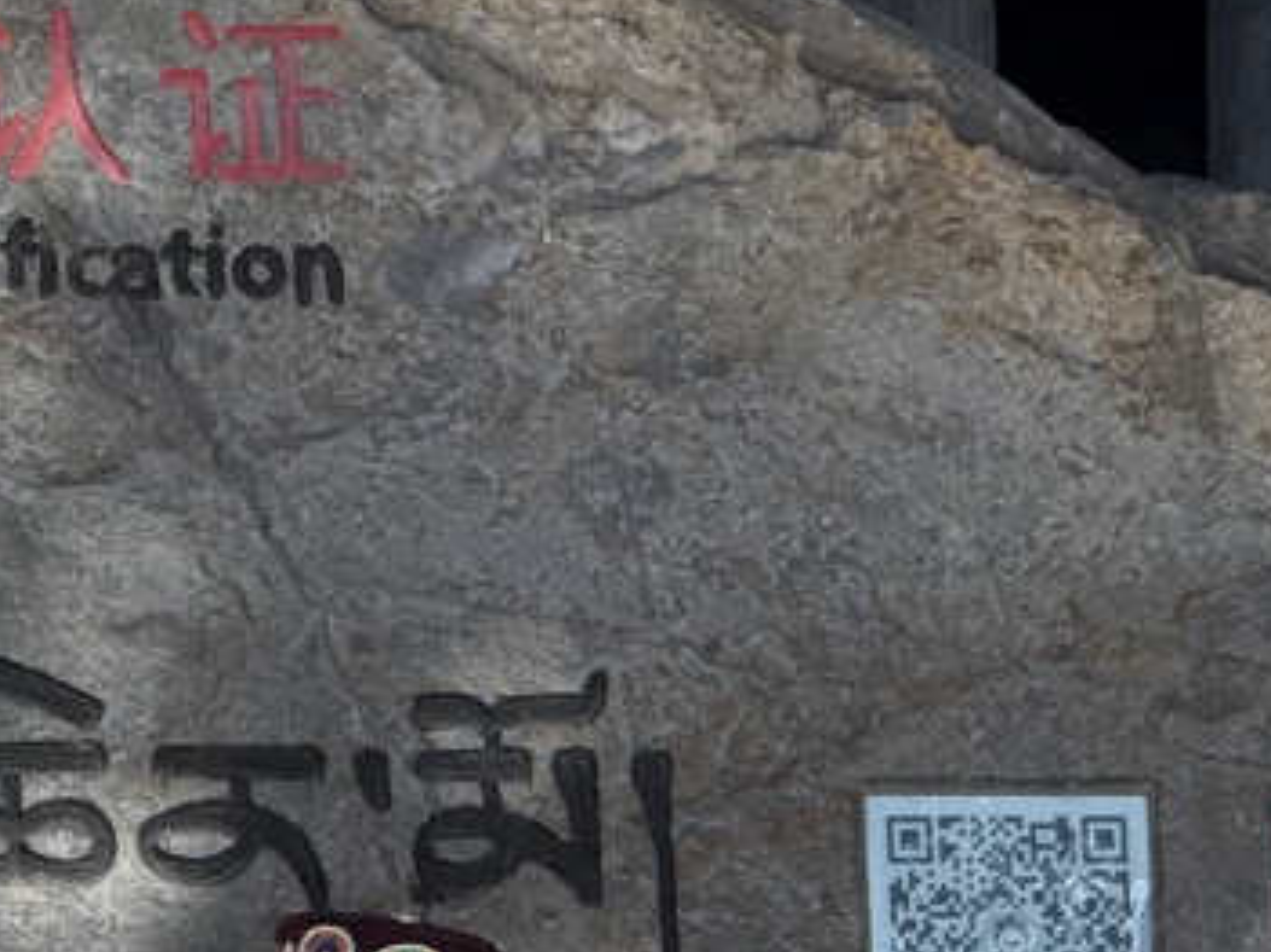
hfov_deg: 5.6
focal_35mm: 350
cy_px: 822
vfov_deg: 4.2
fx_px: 12847
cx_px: -536
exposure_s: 1/693
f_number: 2.8
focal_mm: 15.66
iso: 64
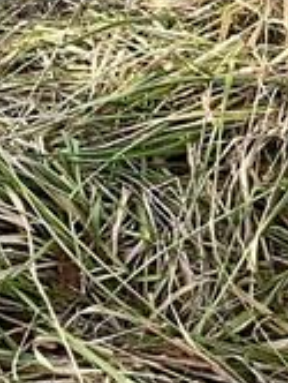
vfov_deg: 12.5
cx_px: 21
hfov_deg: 11.0
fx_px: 1483
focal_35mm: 134
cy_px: -441
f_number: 1.8
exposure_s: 1/370
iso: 16
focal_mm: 3
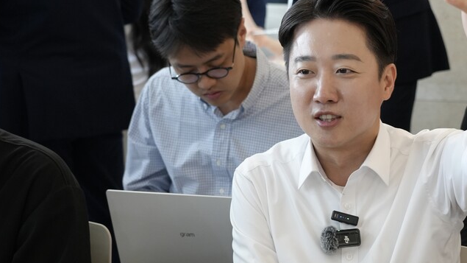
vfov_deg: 15.8
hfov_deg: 27.5
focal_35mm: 76
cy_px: 186
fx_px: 941
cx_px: 349
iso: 2000
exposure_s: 1/160
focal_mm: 48
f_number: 4
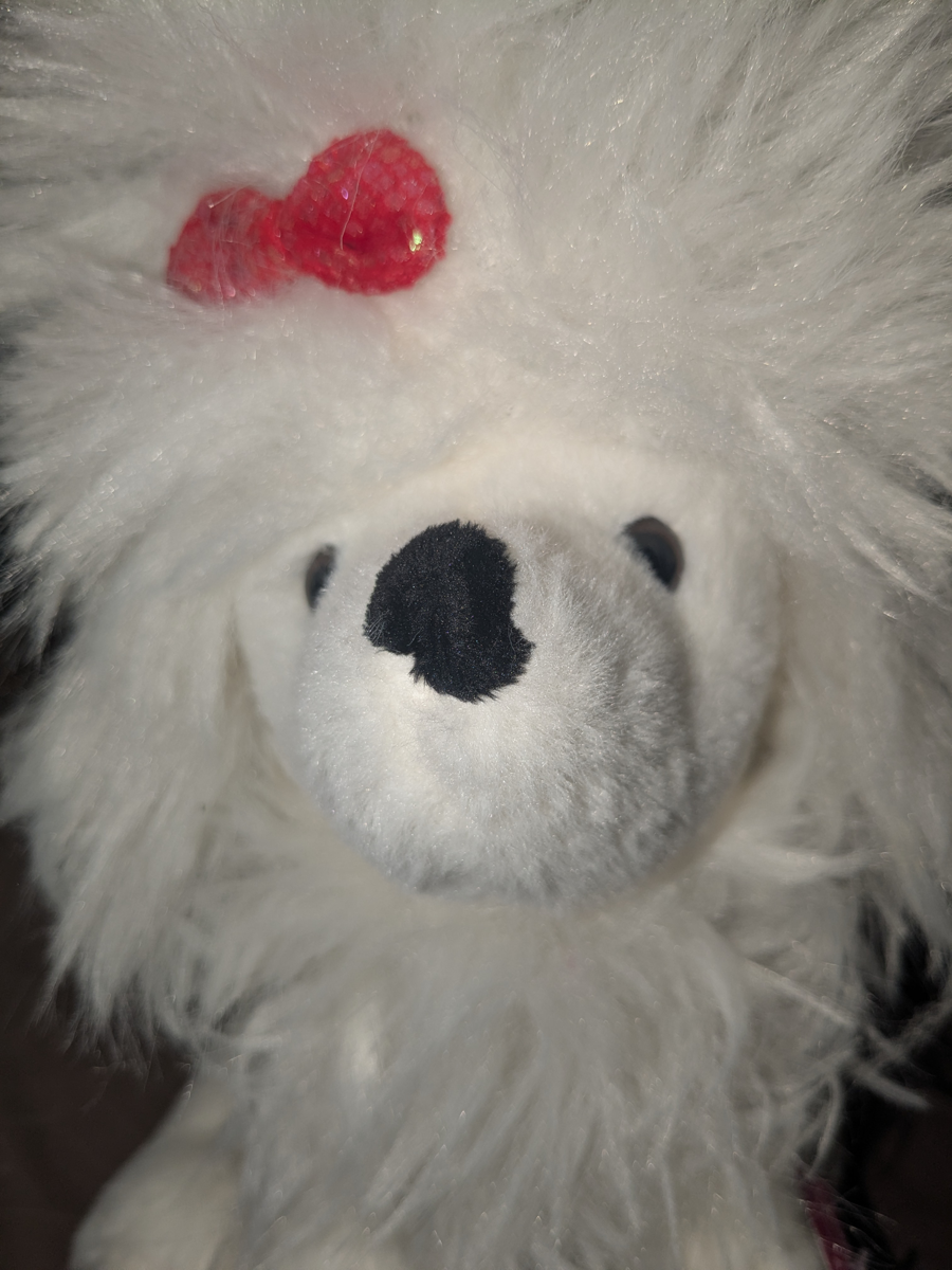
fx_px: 990
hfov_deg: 51.4
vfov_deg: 65.3
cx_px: 476
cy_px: 635
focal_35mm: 27
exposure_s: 1/120
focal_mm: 4.38
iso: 70
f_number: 1.73
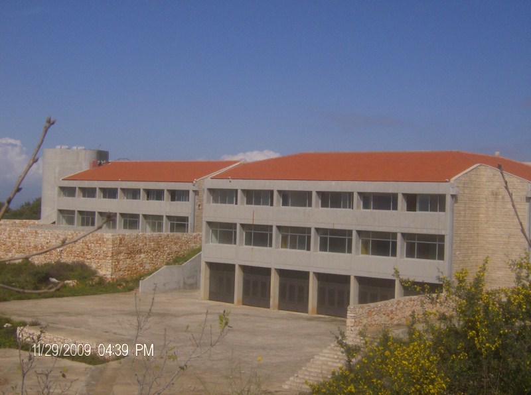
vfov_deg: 26.0
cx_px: 266
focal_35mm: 56
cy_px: 198
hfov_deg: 34.4
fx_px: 857
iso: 100
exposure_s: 1/1550
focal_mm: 9.3
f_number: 5.6
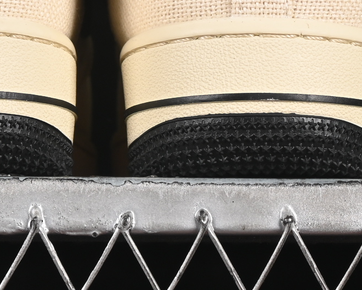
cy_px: -141
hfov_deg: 6.5
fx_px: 3182
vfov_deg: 5.2
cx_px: 98
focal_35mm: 297
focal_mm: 50
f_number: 7.1
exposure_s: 1/60
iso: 160
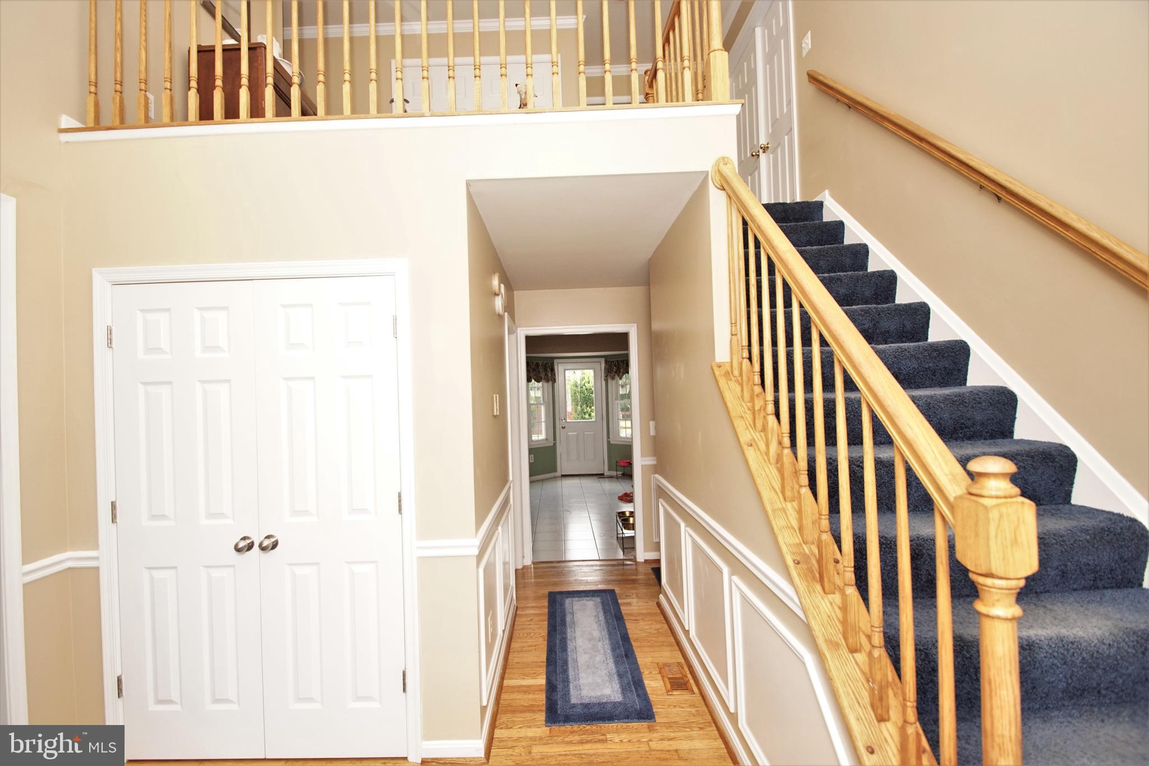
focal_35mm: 15
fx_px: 479
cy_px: 383
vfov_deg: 77.3
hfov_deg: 100.4
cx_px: 574
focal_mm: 10
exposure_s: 1/100
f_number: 4.5
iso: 800
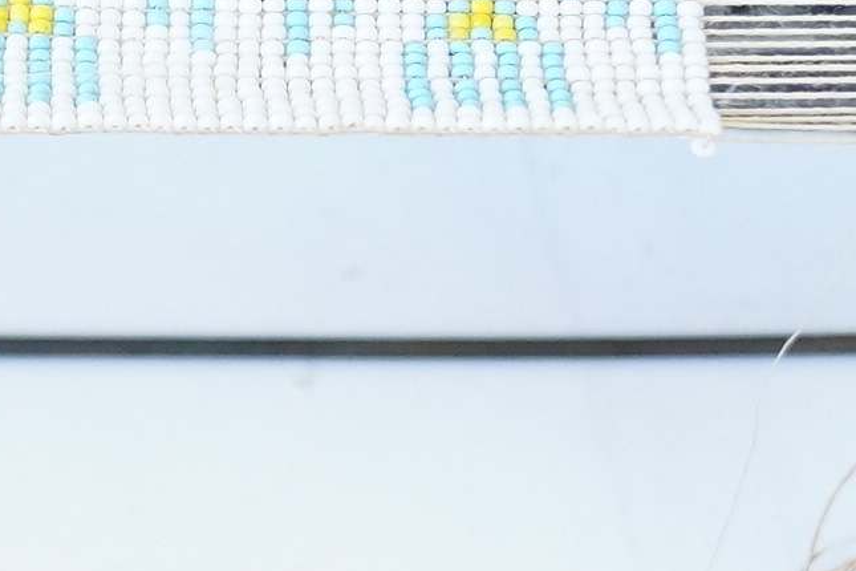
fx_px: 2972
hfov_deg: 16.2
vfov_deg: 10.9
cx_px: 81
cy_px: 32
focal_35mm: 125
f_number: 4
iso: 1250
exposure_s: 1/60
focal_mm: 22
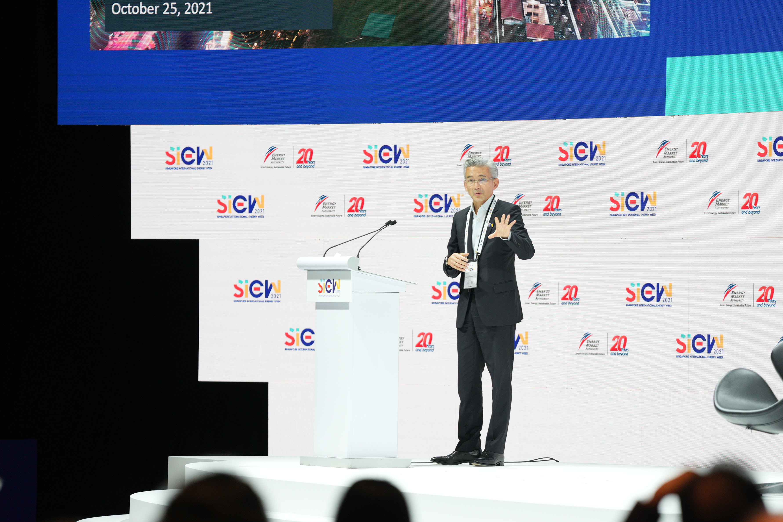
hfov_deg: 8.5
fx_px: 5284
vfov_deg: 5.7
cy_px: 292
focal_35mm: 243
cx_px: 454
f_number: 2.8
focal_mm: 200
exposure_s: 1/160
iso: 640
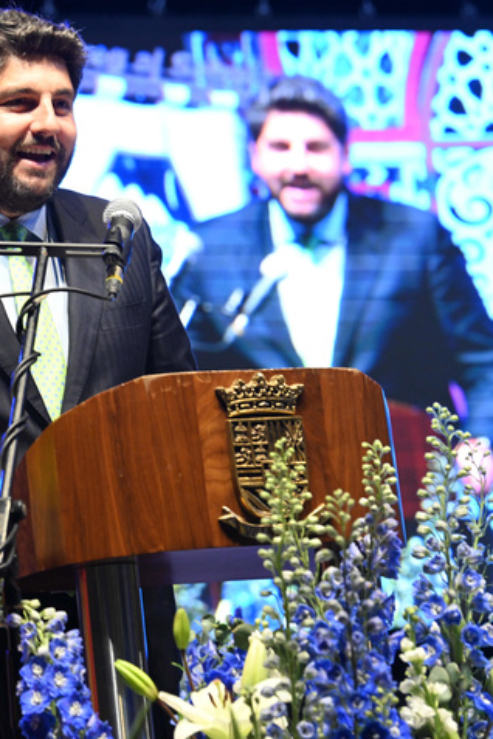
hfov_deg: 7.8
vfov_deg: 11.7
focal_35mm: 175
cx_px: -50
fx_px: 3595
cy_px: 369
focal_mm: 116
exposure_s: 1/125
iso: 3200
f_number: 5.6
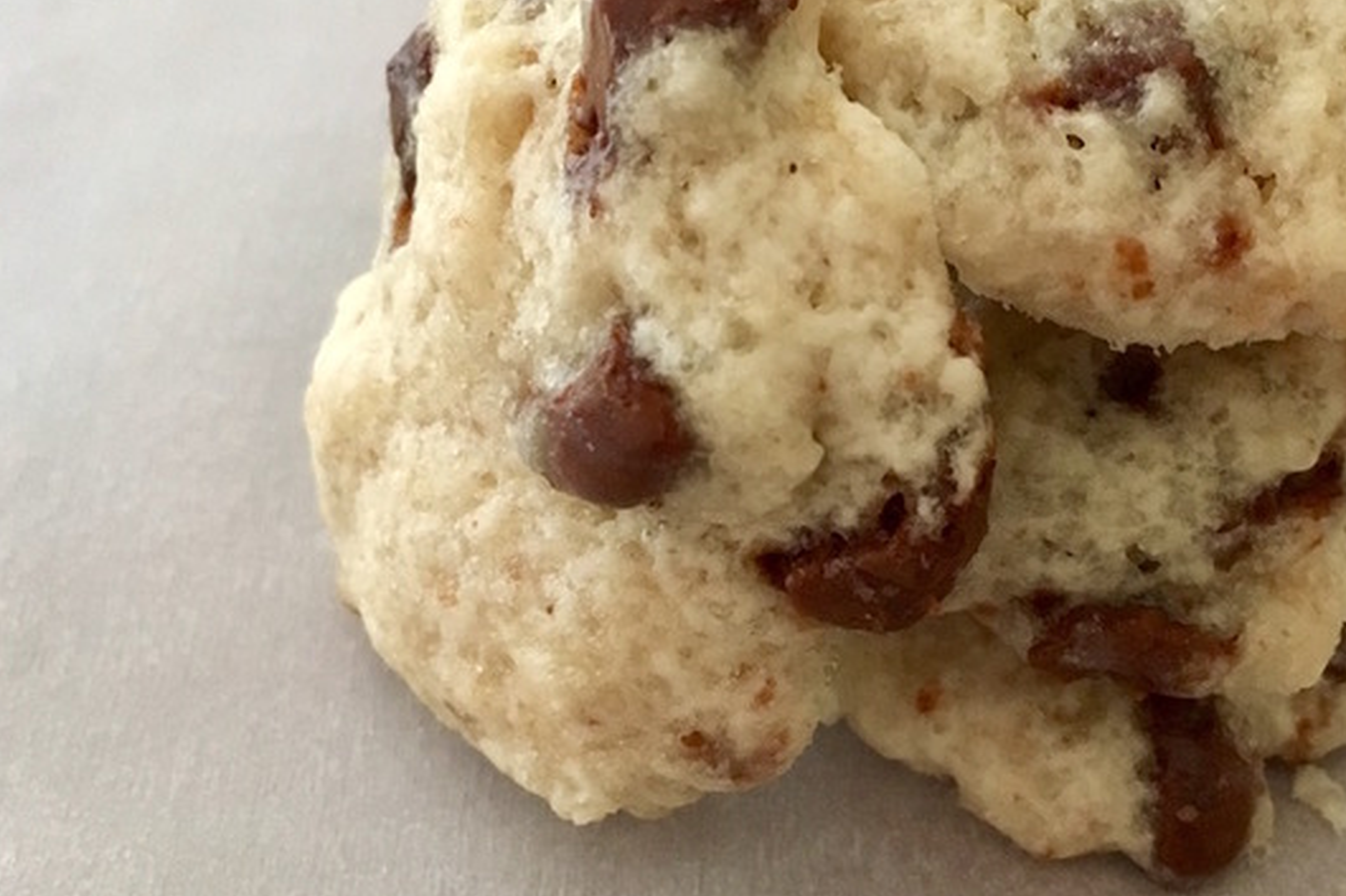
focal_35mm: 46
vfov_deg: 29.2
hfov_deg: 41.9
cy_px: 388
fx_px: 1719
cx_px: 955
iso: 250
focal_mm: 4.15
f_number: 2.2
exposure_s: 1/15
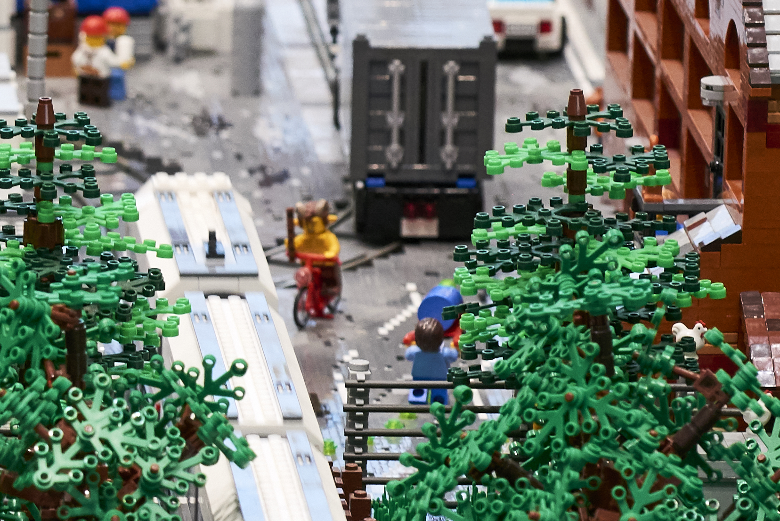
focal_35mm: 428
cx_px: -514
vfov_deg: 3.2
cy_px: 573
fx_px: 9275
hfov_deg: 4.8
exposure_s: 1/60
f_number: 5
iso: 800
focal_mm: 98
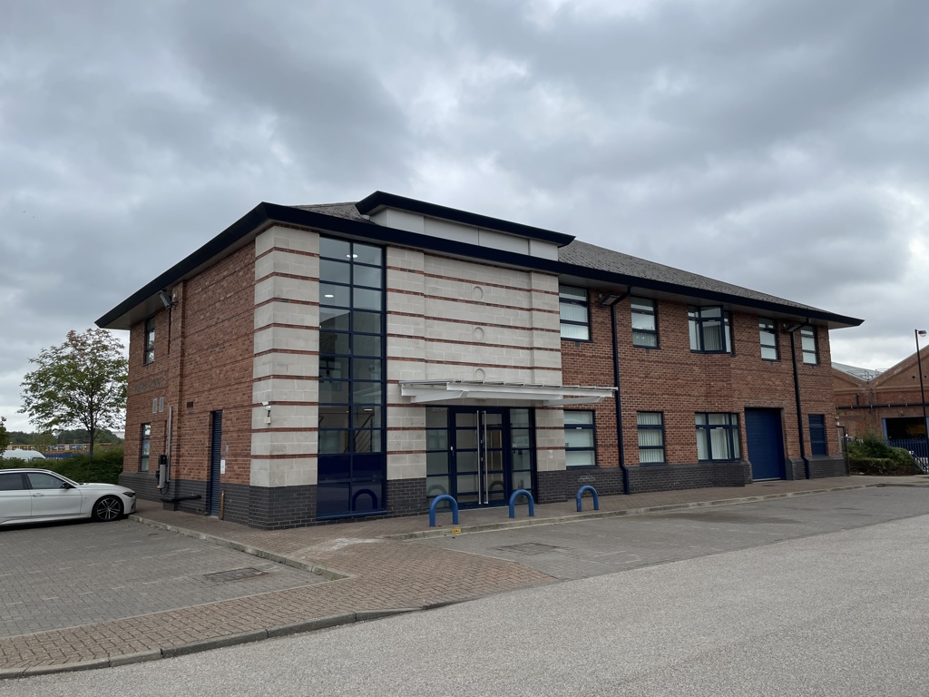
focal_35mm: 26
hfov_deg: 67.3
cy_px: 348
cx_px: 464
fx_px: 698
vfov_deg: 53.1
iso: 32
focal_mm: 4.2
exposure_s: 1/1531
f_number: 1.6
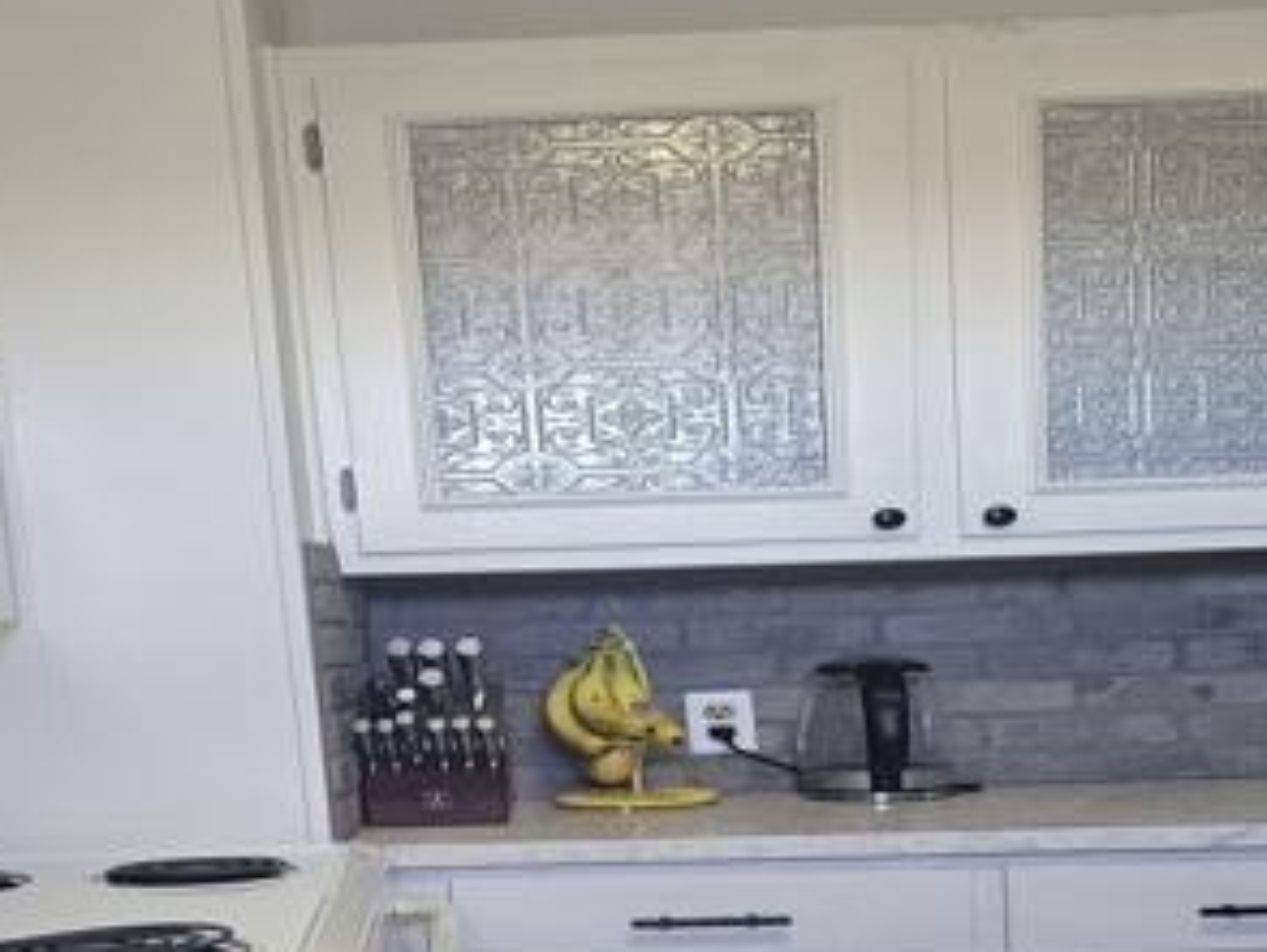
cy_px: 801
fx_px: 1832
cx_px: 452
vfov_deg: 28.3
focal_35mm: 50
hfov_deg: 37.9
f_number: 1.7
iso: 320
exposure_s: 1/35.6
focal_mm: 6.3
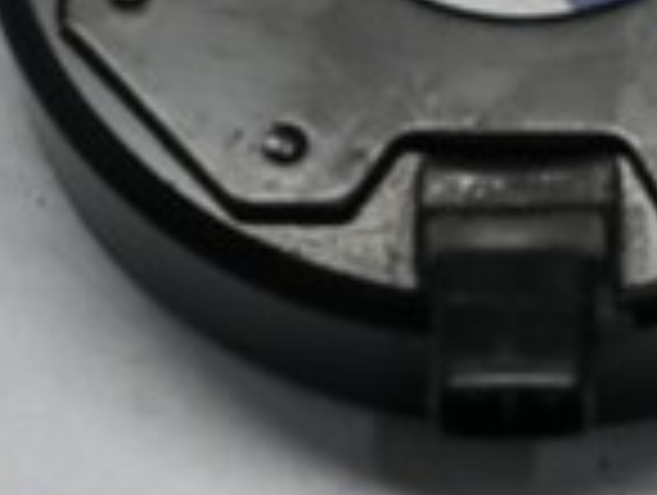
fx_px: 5284
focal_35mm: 278
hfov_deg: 7.0
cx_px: 1040
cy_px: -72
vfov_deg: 5.3
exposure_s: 1/125
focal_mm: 47
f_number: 6
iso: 1250
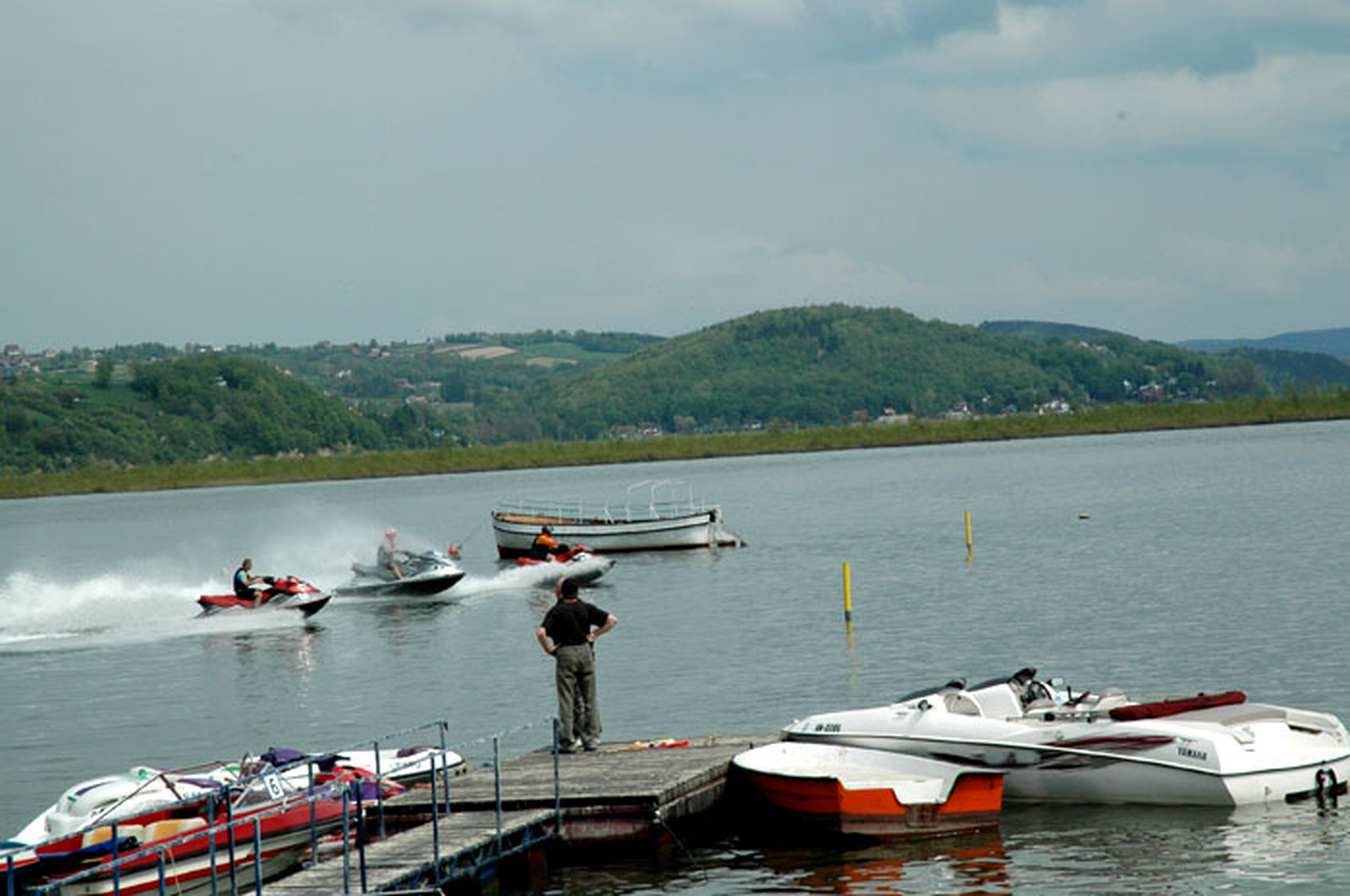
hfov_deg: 19.5
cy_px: 448
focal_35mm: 105
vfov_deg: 13.0
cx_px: 675
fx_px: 3933
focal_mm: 70
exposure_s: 1/500
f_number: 13
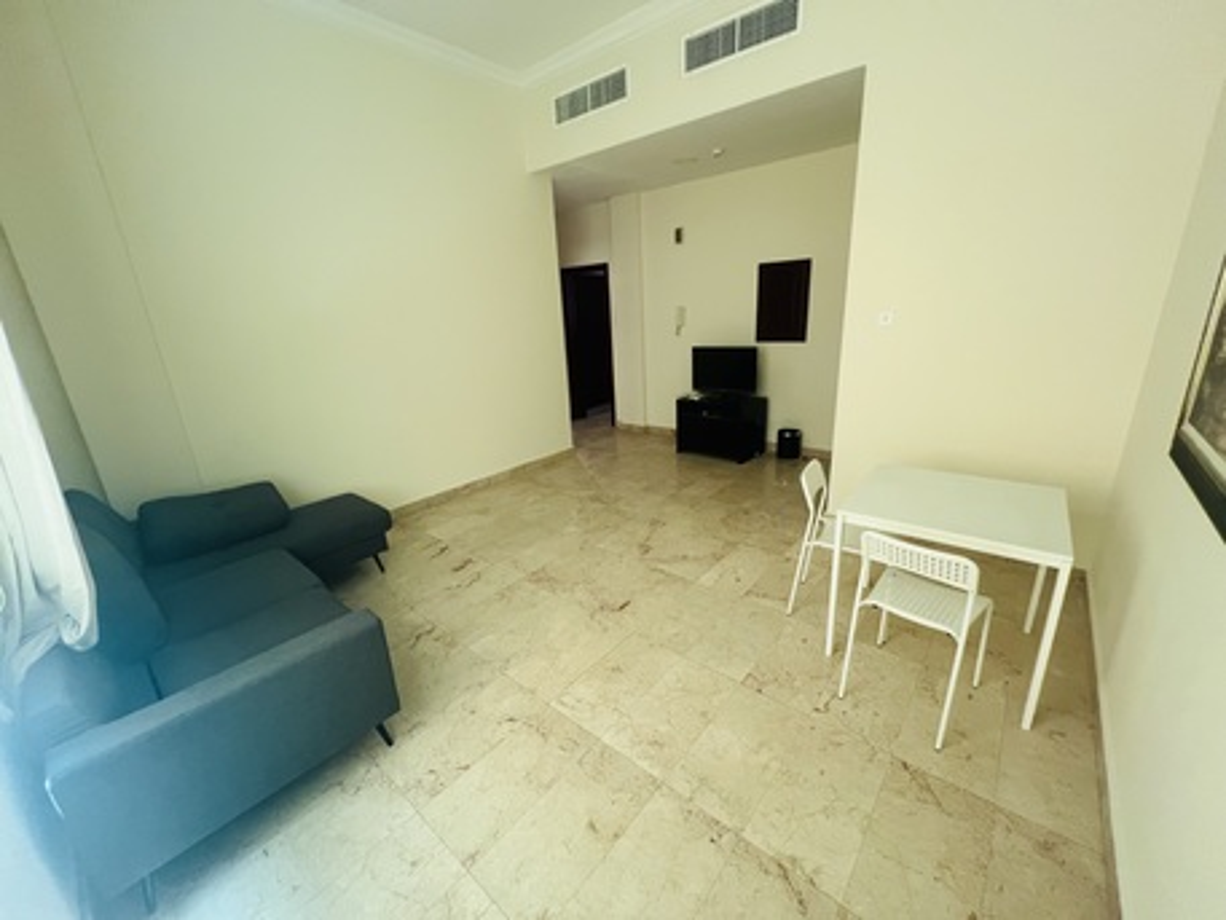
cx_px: 613
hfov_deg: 106.2
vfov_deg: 89.9
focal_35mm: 13
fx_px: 461
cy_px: 460
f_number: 1.8
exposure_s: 1/60
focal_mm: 1.57
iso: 320
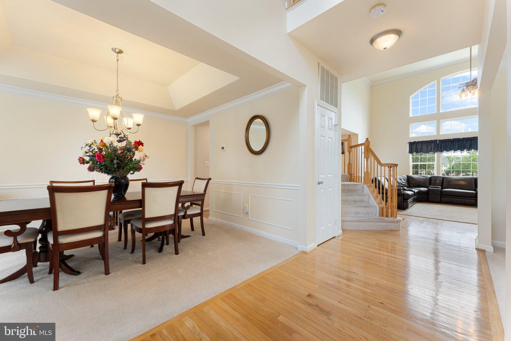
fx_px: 199
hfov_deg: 104.3
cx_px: 256
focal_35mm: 14
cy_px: 170
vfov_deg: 81.2
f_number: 8
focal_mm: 14
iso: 500
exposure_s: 1/13
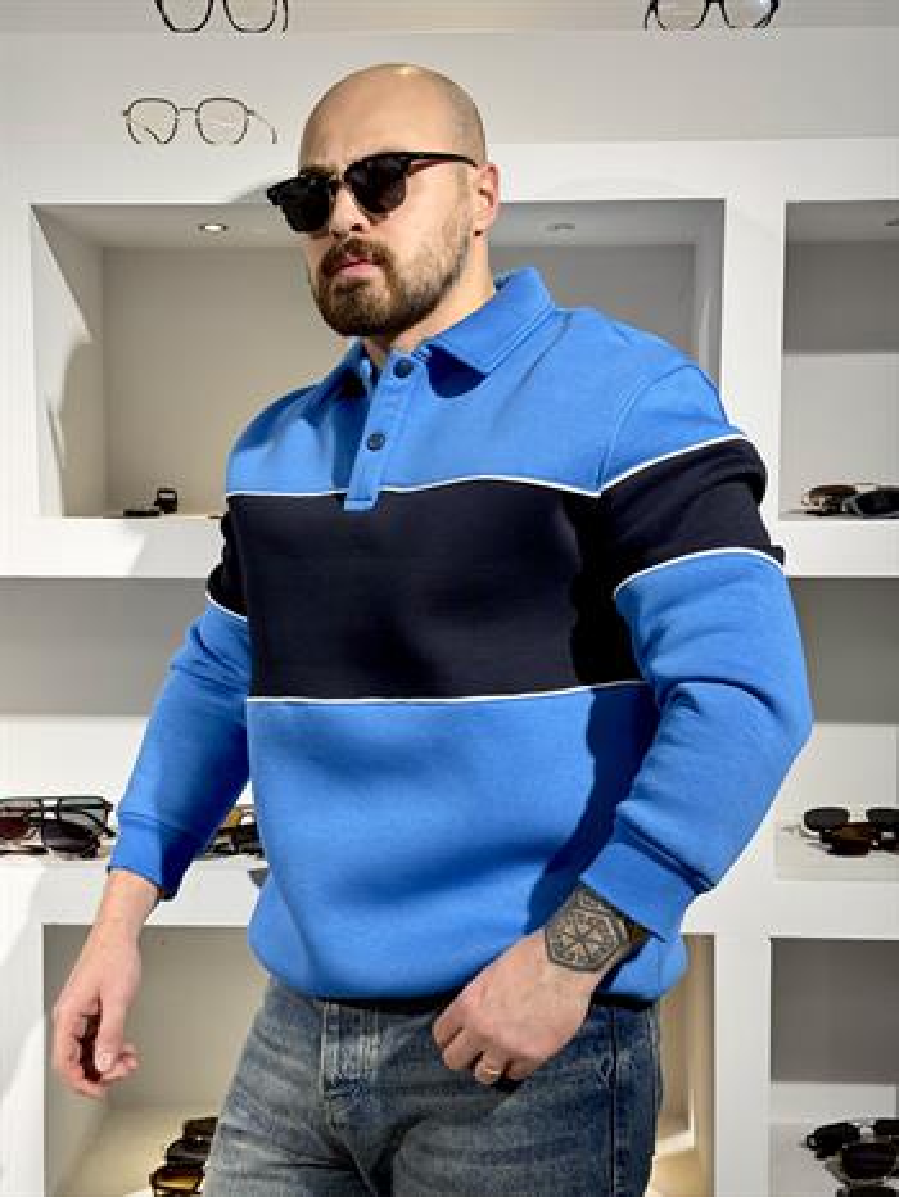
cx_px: 450
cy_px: 598
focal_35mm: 48
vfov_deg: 39.6
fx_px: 1661
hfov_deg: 30.3
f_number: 1.78
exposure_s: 1/100
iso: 80
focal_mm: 6.76
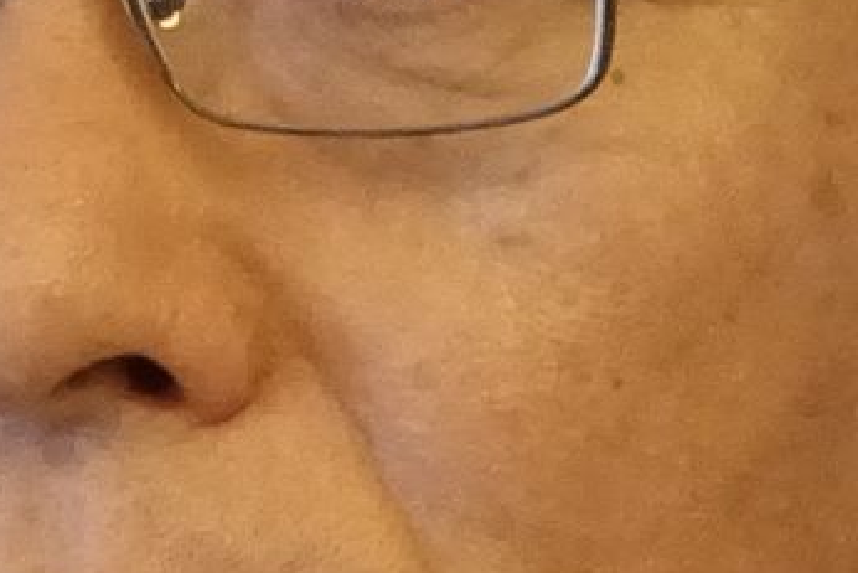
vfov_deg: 0.5
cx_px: 501
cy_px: 84
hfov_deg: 0.8
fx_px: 64087
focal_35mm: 2688
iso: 6400
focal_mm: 177.86
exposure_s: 1/400
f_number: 4
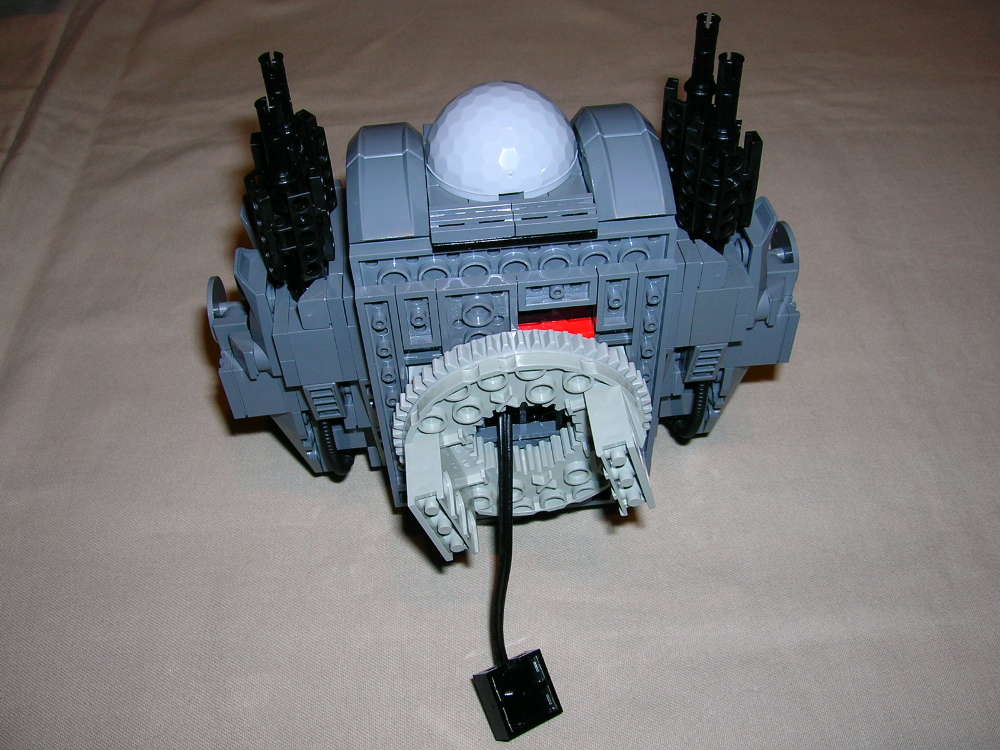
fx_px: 982
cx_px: 500
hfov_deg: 54.0
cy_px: 375
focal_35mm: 34
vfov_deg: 41.8
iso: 50
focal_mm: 5.7
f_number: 4.9
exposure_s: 1/60.1
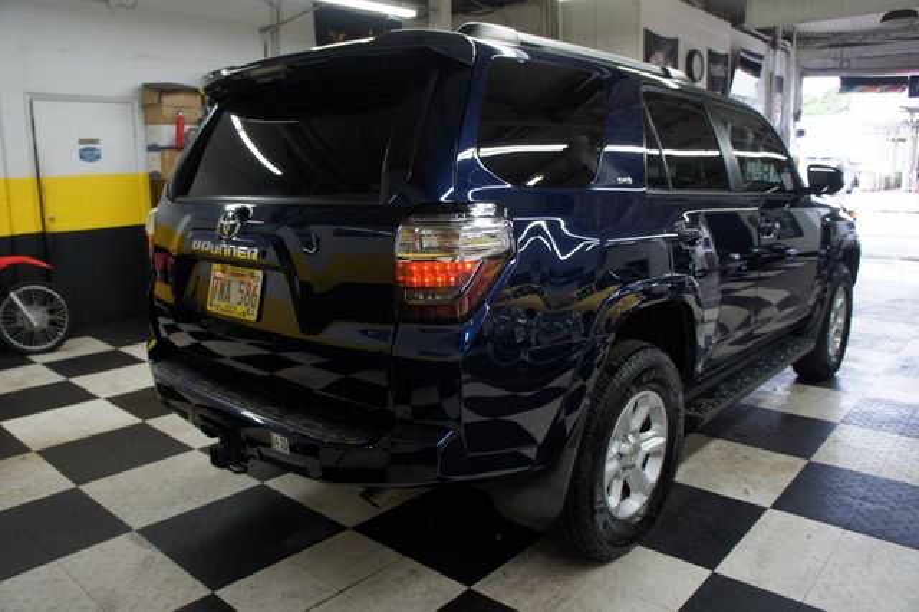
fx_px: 689
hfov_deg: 67.4
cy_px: 306
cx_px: 460
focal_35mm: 27
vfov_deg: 47.9
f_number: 4
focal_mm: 18
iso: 200
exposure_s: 1/30
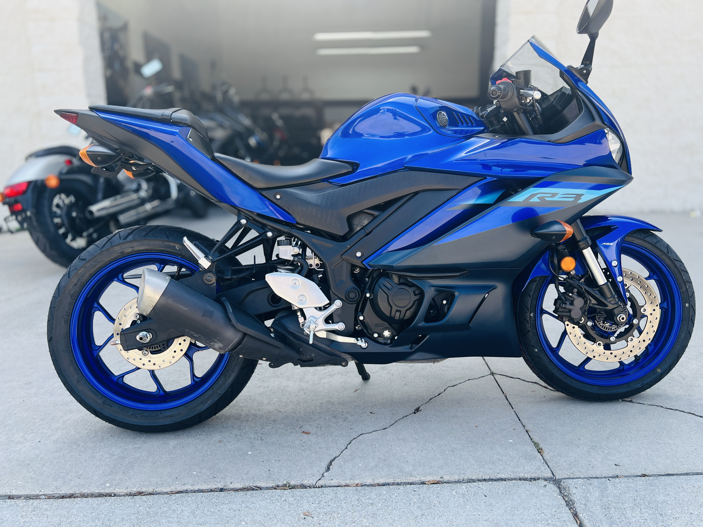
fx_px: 528
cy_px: 264
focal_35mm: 26
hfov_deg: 67.3
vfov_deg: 53.1
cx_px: 352
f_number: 1.5
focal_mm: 5.7
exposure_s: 1/621
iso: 50
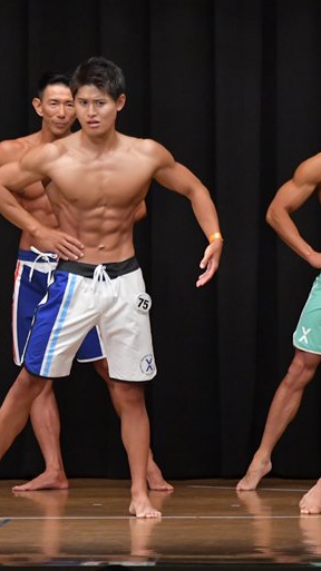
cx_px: 223
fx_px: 5395
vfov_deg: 6.1
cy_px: 285
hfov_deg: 3.4
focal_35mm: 356
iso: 6400
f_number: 5.6
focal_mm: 150
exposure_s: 1/400
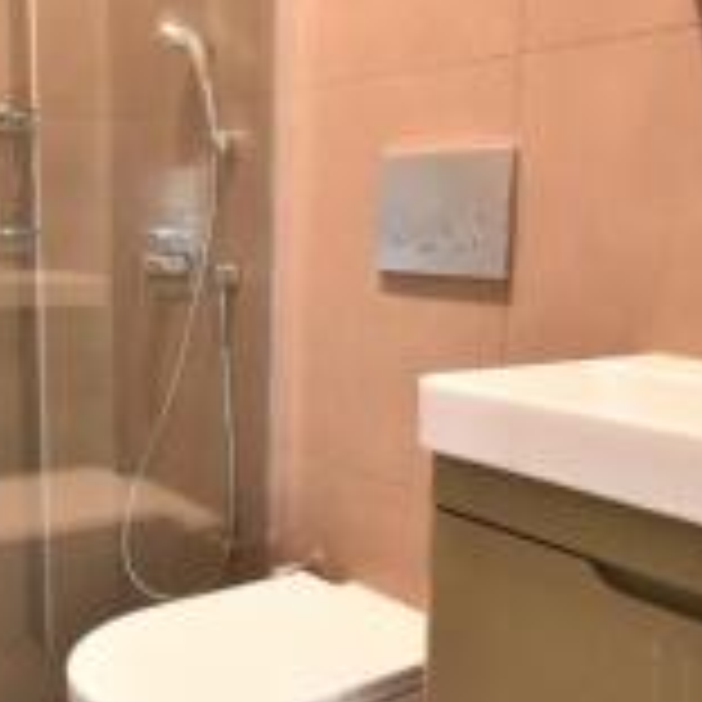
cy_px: 407
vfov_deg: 42.7
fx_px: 895
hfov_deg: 42.8
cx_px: 356
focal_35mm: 39
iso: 2000
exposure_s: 1/15
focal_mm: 10
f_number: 4.5
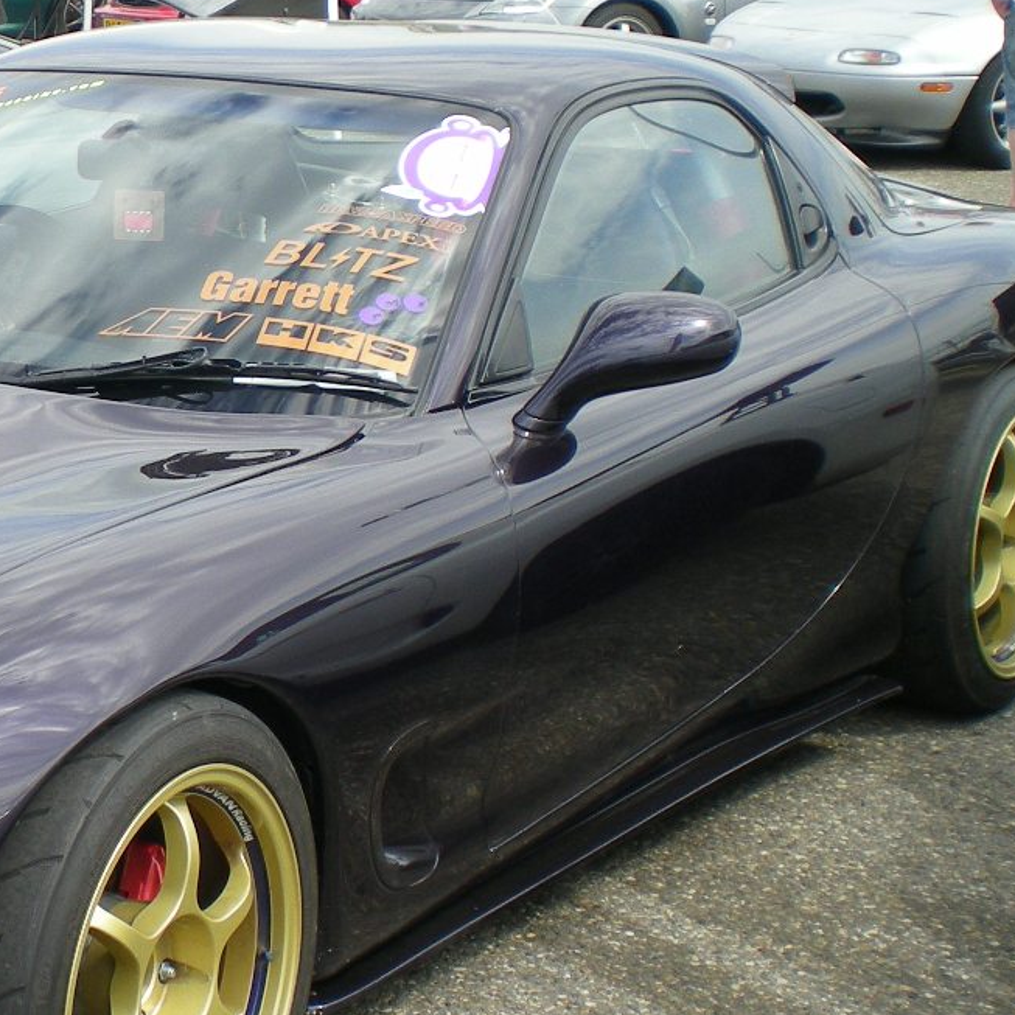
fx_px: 2621
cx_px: -59
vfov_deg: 21.9
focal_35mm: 79
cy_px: 547
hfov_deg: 21.0
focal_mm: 6.3
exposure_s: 1/150
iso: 50
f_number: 4.6
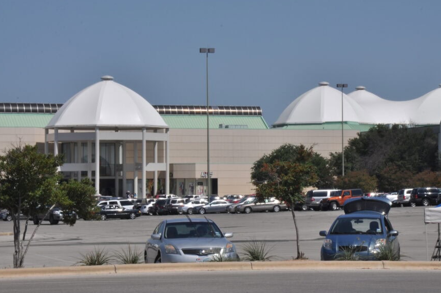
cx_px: 249
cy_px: 127
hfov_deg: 14.4
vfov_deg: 9.6
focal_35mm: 143
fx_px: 1750
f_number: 32
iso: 100
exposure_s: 1/60
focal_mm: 80
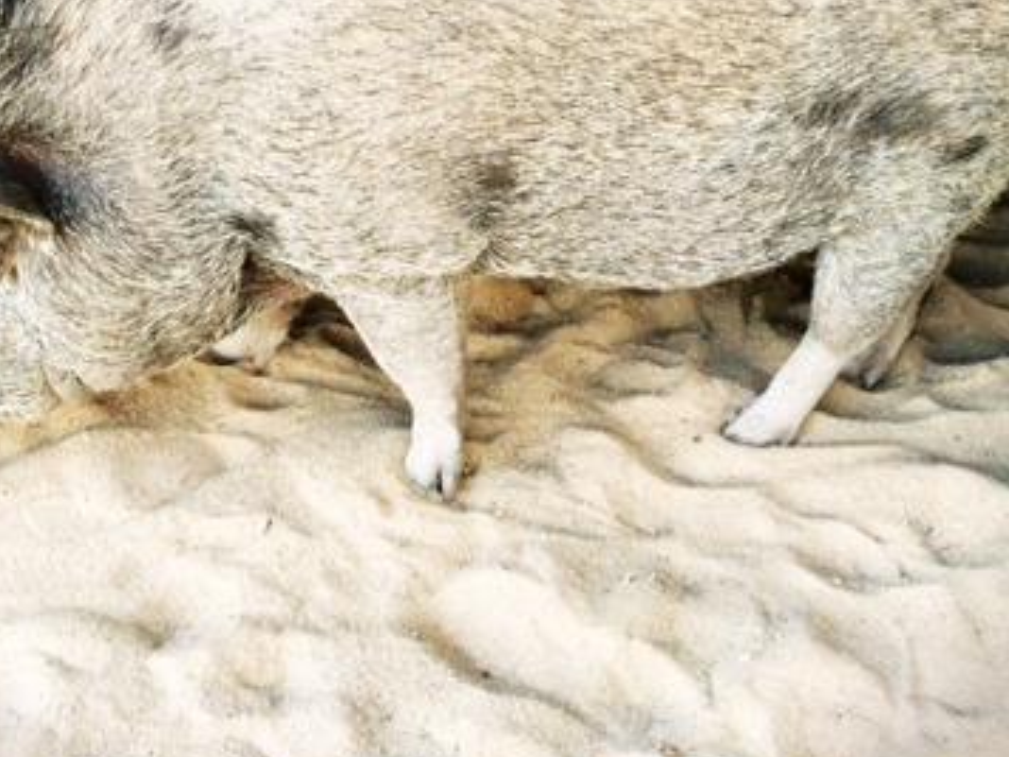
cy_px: 116
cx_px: 425
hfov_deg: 35.5
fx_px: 1574
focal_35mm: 54
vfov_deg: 26.4
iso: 40
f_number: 2.2
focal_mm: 4.12
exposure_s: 1/60
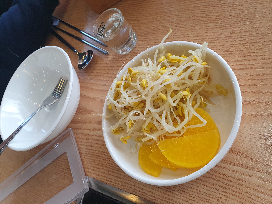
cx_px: 136
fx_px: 204
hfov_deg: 67.3
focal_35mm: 26
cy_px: 102
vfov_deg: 53.1
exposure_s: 1/120
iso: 160
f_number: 2.4
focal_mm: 4.32
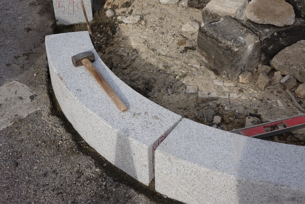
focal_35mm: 56
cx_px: 152
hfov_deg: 35.6
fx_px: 474
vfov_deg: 24.2
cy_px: 102
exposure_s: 1/640
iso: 100
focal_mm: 20.6
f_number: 4
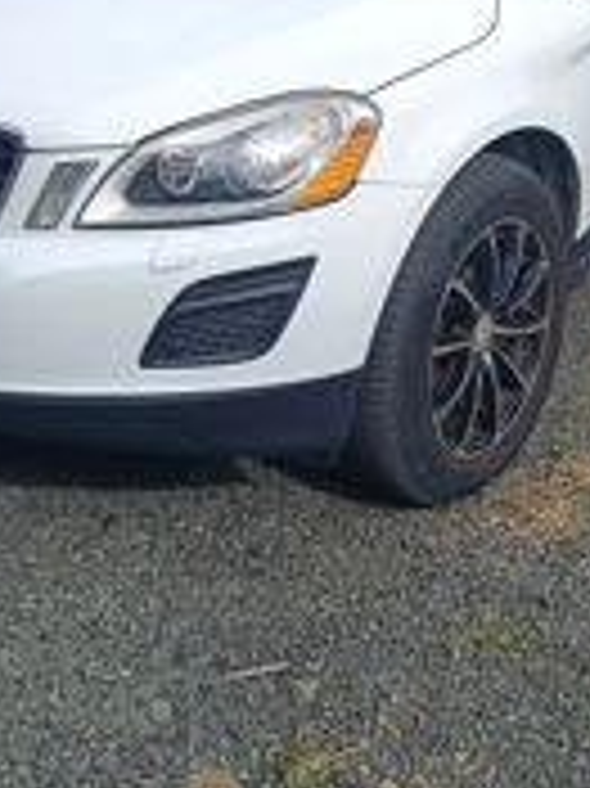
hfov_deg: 26.5
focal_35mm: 55
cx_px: 315
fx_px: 1251
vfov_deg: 32.7
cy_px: 41
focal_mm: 5.59
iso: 59
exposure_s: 1/1290
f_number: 1.88
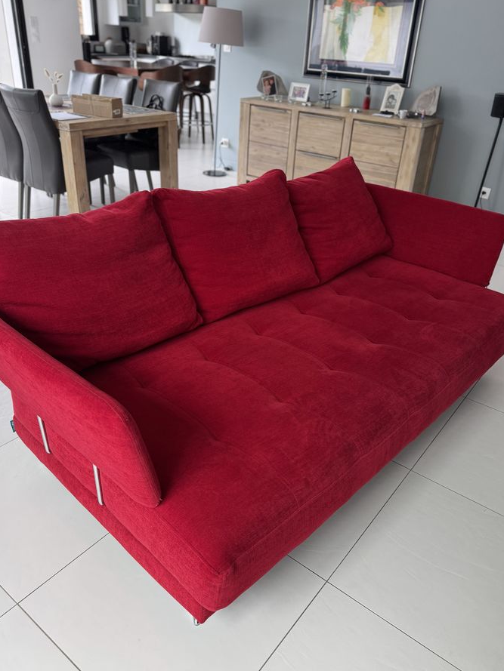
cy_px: 336
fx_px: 524
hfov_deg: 51.4
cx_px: 245
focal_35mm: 27
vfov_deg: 65.3
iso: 160
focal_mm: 6.76
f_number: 1.78
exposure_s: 1/121
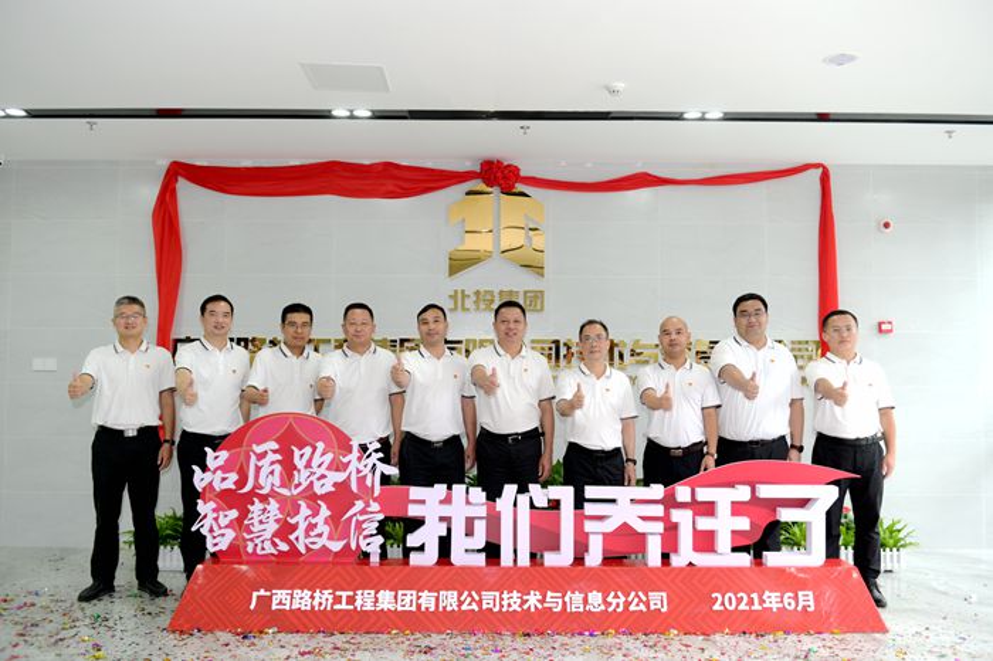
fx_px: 882
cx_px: 496
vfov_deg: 41.1
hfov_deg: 58.7
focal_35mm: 32
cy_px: 330
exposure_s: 1/160
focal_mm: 32
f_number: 3.5
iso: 500
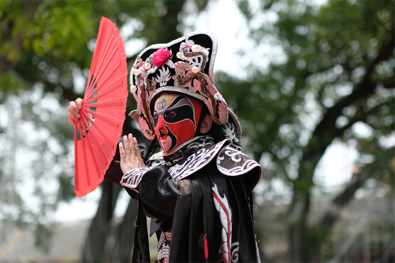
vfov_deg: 16.3
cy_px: 132
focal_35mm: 84
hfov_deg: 24.2
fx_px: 921
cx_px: 198
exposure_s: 1/4000
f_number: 1.6
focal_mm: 56
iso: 200
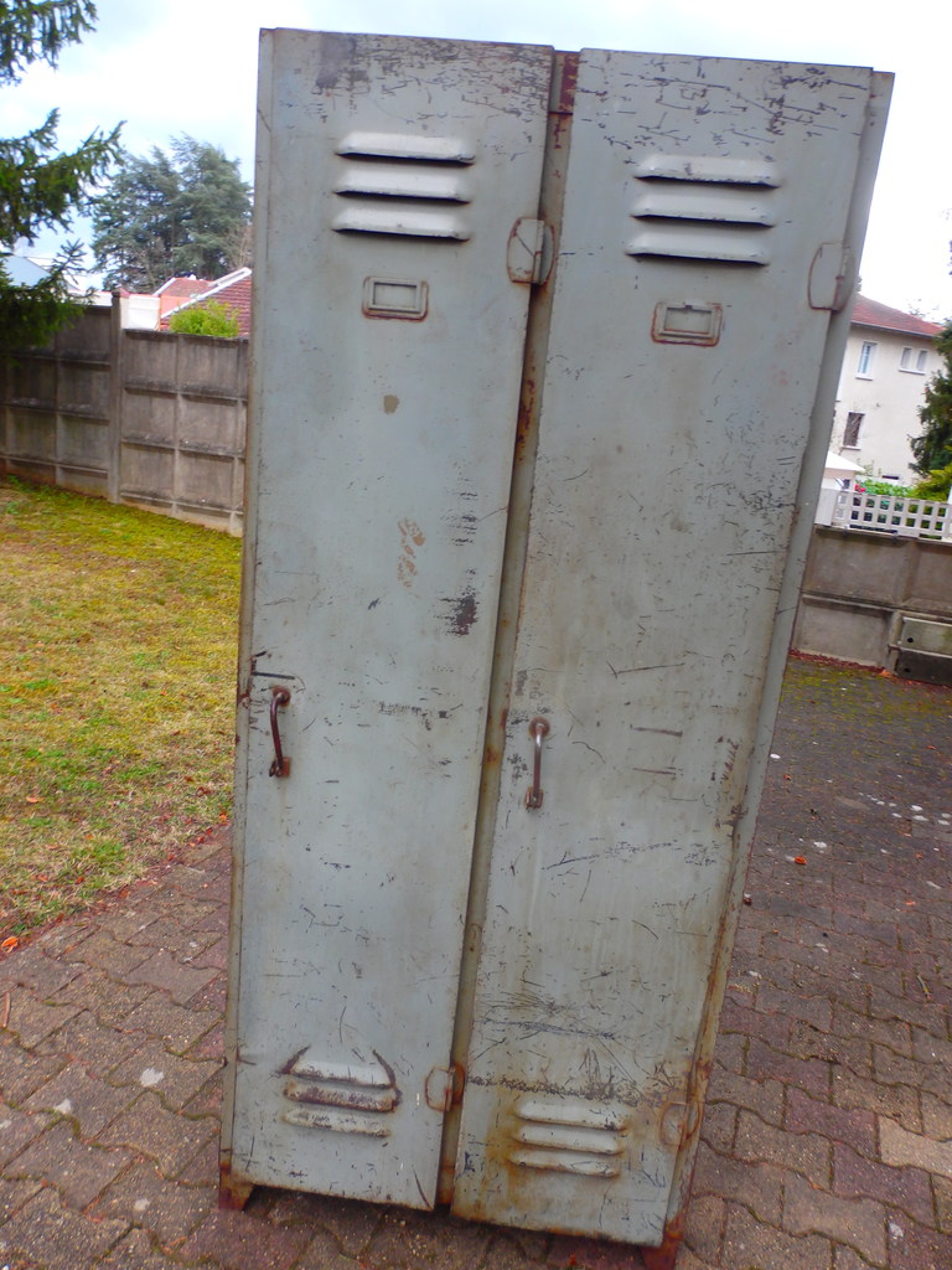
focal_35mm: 25
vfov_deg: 69.4
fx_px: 917
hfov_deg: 54.9
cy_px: 635
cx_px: 476
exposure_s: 1/40
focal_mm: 4.5
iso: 100
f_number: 3
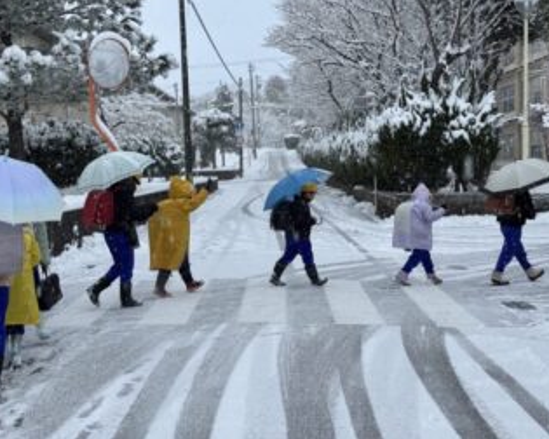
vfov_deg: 27.6
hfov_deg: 34.1
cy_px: 199
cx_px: 249
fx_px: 894
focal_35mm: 55
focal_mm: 6.76
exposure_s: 1/294
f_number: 1.78
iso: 64
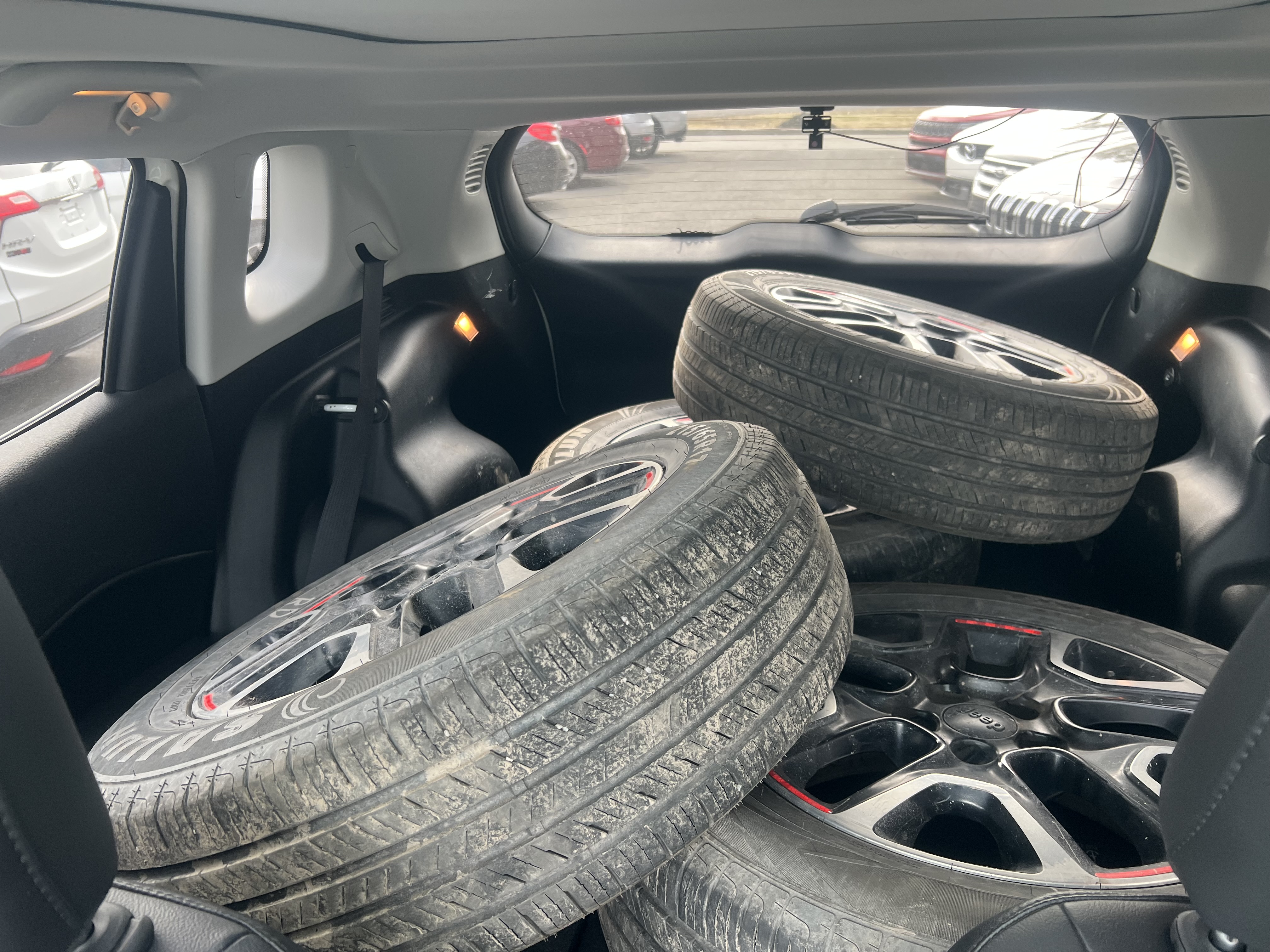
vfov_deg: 53.1
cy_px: 476
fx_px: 954
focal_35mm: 26
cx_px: 635
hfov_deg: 67.3
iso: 80
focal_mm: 5.7
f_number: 1.5
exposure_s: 1/121
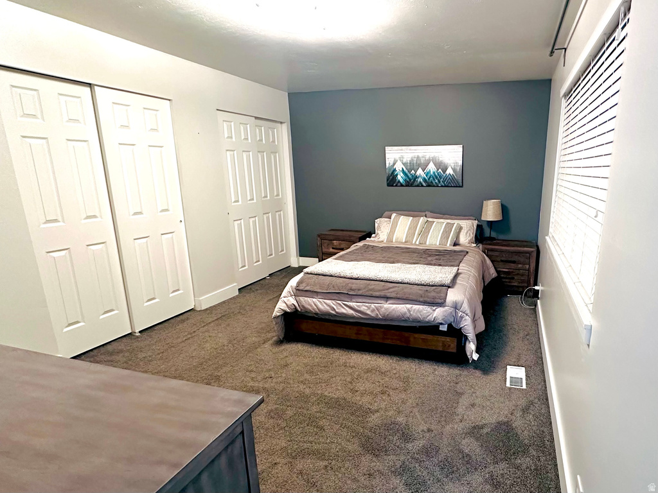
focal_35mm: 14
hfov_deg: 102.1
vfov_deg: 85.7
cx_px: 329
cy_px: 246
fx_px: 266
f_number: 2.2
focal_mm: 2.22
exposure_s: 1/60
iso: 640
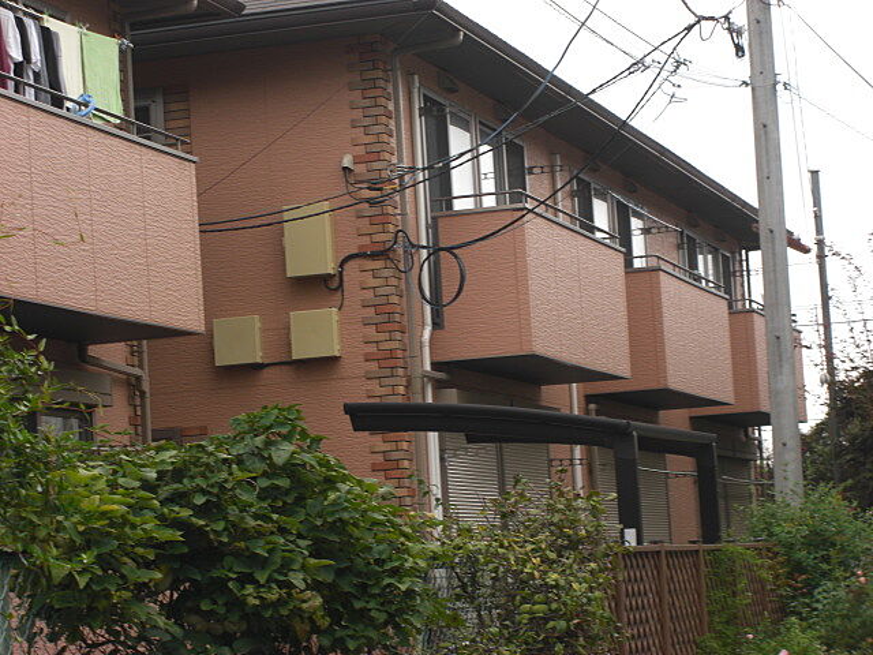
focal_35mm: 114
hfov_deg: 17.3
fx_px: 2875
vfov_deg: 13.0
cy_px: 328
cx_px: 436
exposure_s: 1/100
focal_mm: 23.7
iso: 100
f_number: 5.1
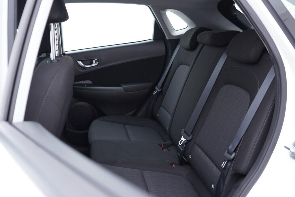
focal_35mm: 36
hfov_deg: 53.1
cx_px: 148
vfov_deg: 36.9
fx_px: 295
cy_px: 98
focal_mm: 24
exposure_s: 1/40
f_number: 2.8
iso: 200
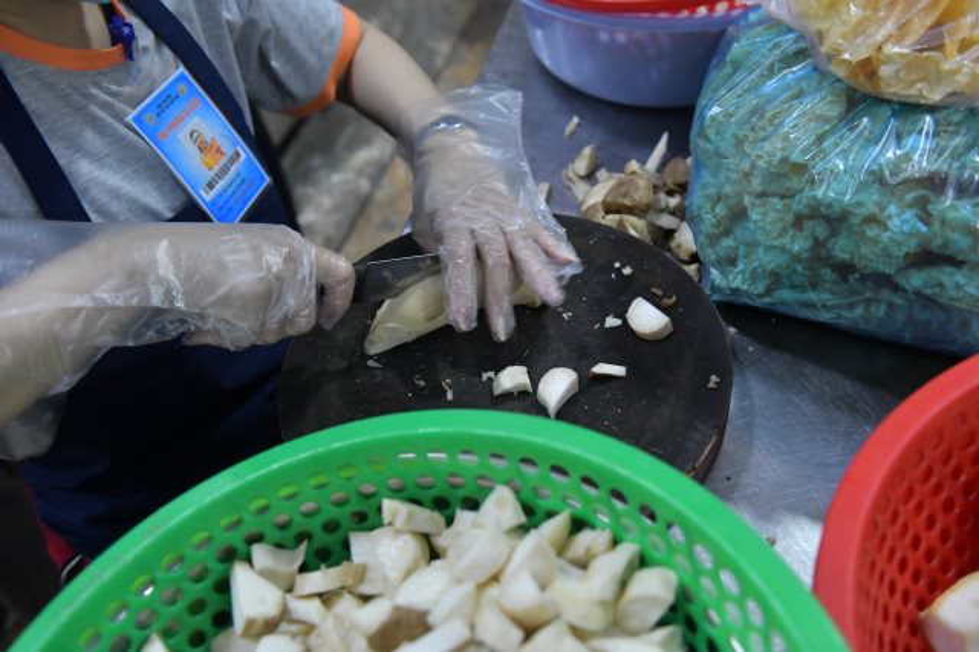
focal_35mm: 32
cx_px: 490
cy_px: 326
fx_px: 870
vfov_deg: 41.1
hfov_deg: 58.7
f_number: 3.5
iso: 2000
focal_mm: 32
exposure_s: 1/160
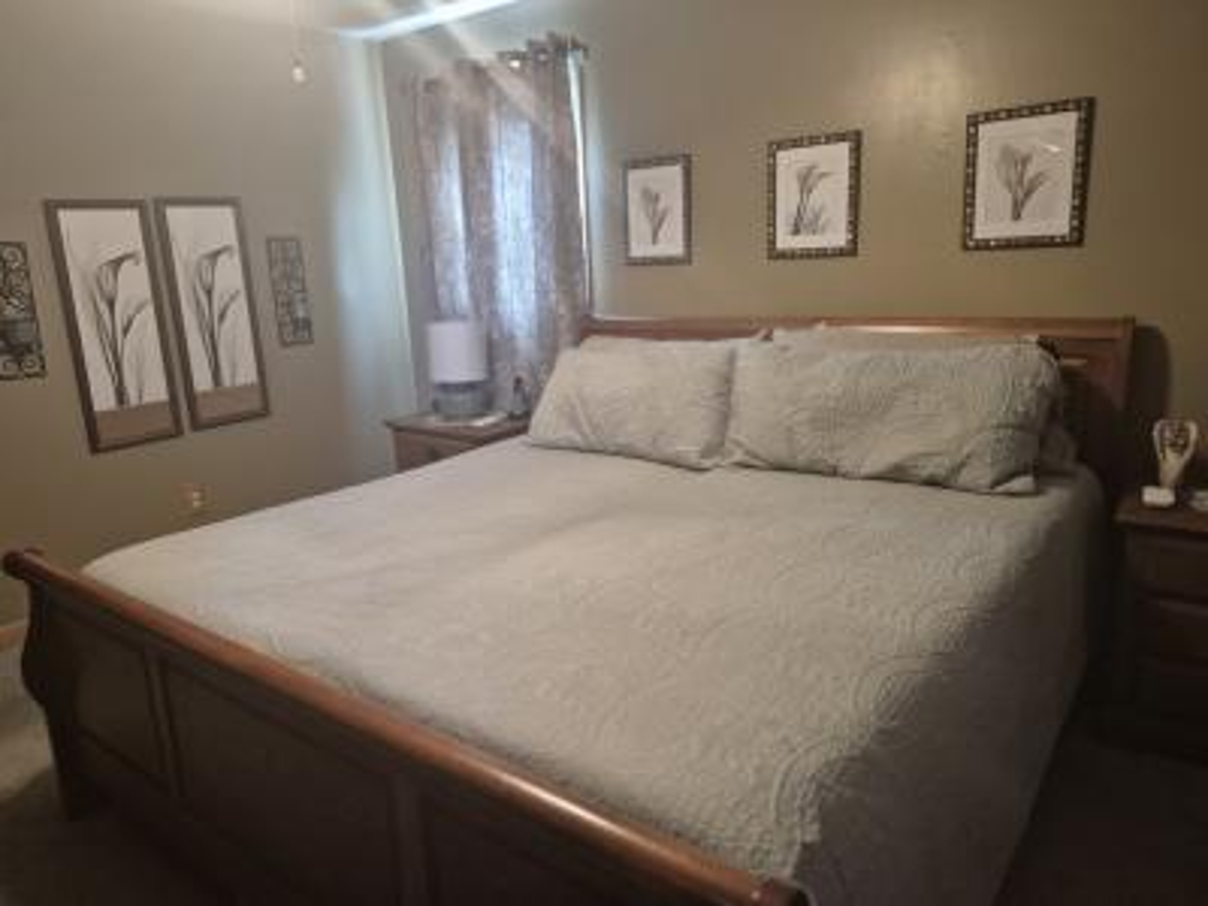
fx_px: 803
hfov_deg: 73.9
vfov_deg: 58.9
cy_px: 453
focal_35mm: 23
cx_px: 604
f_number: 1.8
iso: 1000
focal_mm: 5.4
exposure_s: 1/120
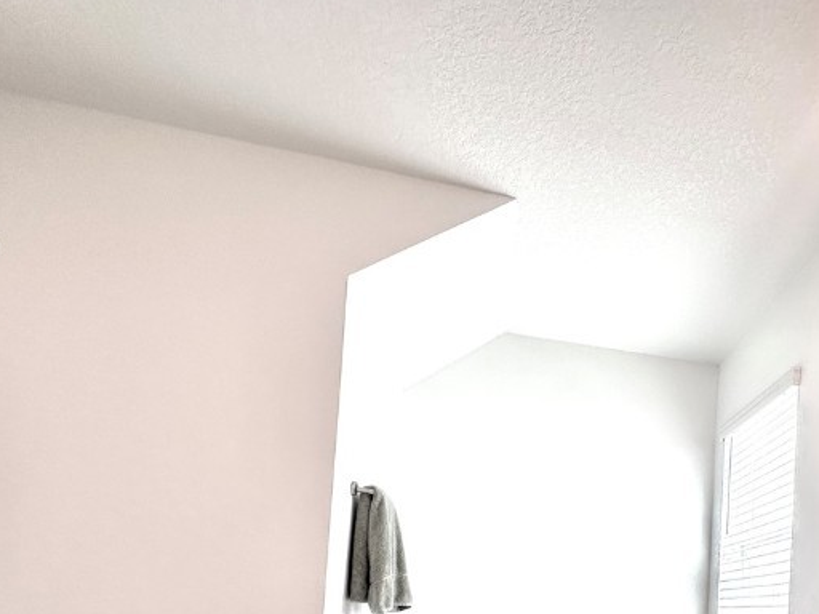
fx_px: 662
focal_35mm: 28
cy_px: 601
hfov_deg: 57.9
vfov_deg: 43.3
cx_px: 673
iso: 40
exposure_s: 1/150
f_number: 2.2
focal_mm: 2.22
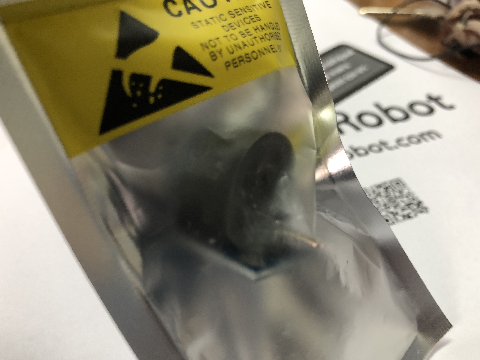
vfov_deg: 48.2
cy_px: 177
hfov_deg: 61.7
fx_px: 402
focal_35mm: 29
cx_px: 237
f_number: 1.8
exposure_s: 1/17
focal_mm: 3.99
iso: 50
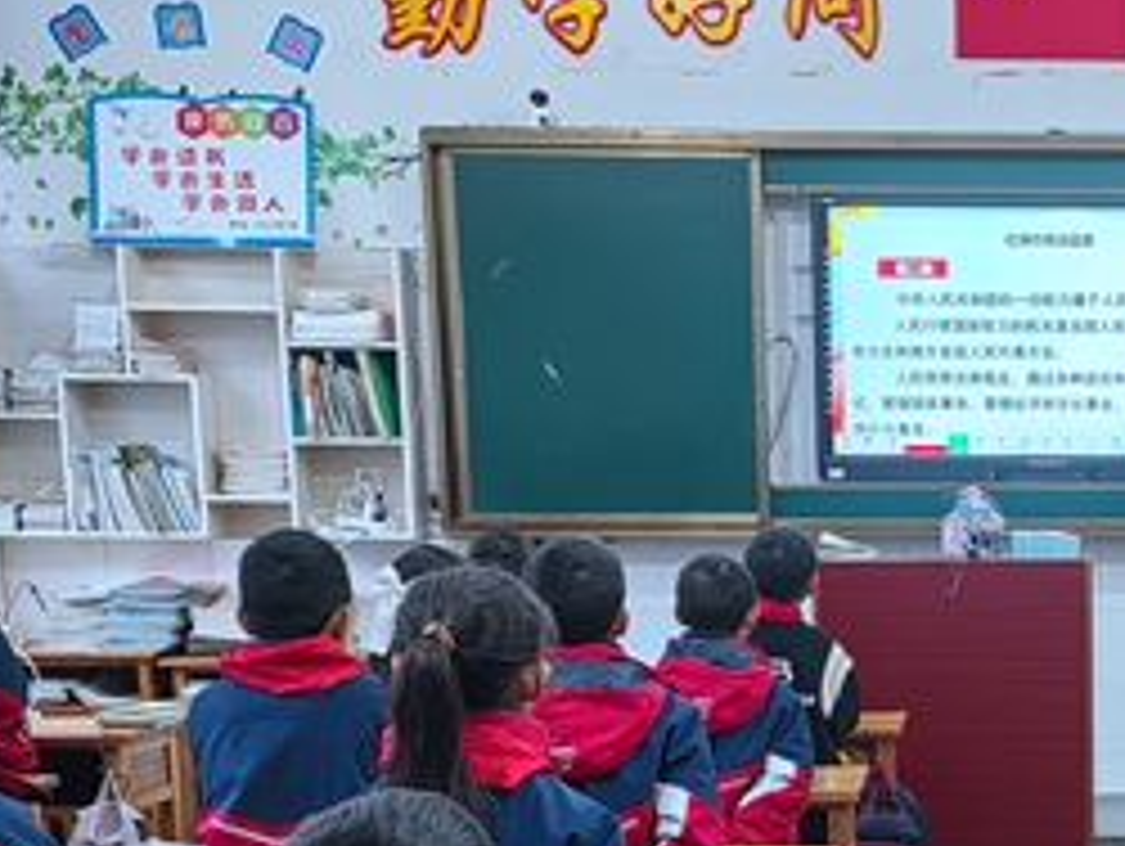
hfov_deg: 26.3
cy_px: 832
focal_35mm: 69
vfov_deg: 20.7
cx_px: 1184
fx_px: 2245
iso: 100
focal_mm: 5.52
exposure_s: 1/50
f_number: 1.9
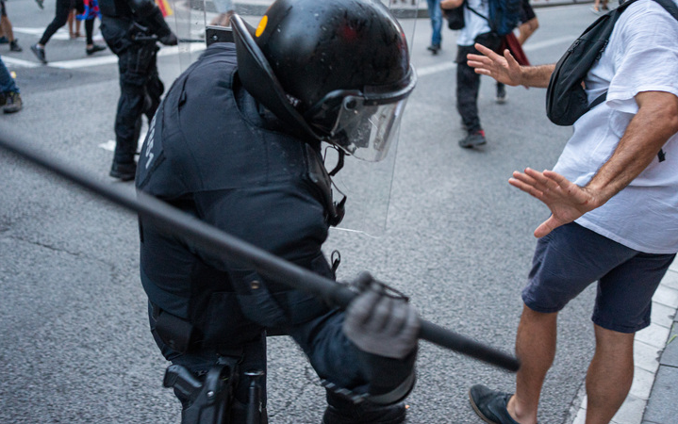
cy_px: 197
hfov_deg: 54.0
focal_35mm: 36
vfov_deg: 35.4
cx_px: 340
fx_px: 665
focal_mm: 35
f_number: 2.8
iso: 1600
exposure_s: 1/250
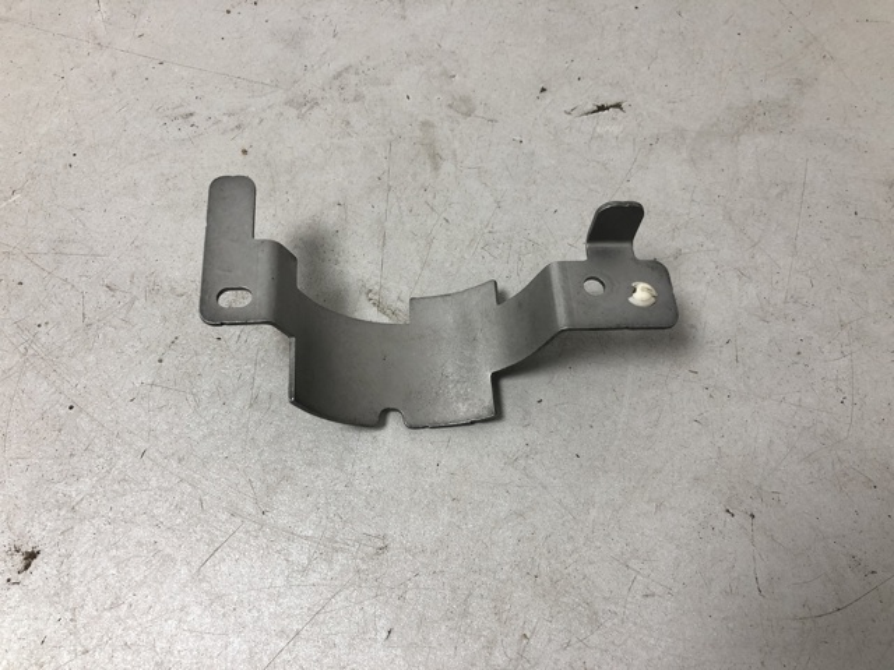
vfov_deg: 49.7
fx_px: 723
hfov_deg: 63.4
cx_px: 447
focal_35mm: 28
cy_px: 335
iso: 32
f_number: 1.8
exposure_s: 1/33
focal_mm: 4
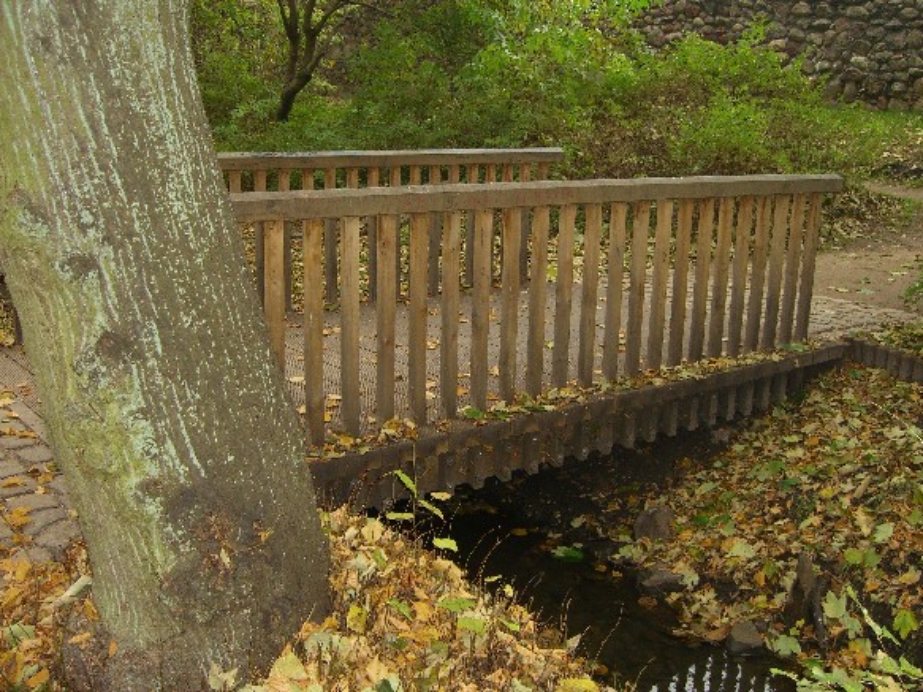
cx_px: 462
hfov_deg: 49.0
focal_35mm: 38
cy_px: 346
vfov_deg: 37.7
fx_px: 1013
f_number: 2.8
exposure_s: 1/60
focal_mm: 7.9
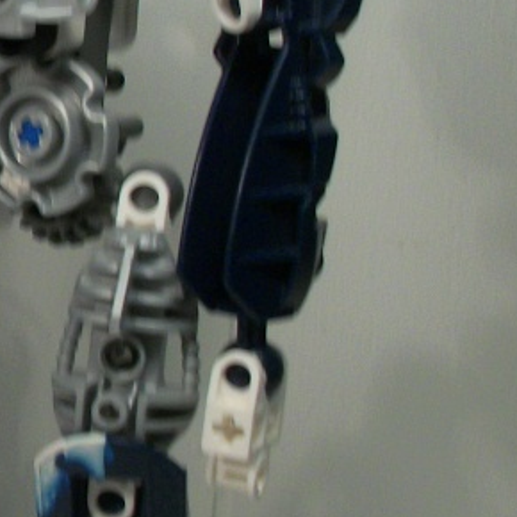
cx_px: -301
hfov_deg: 13.1
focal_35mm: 125
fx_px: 2112
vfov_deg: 13.9
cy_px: 185
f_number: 2.9
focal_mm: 5.7
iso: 80
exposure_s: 1/60
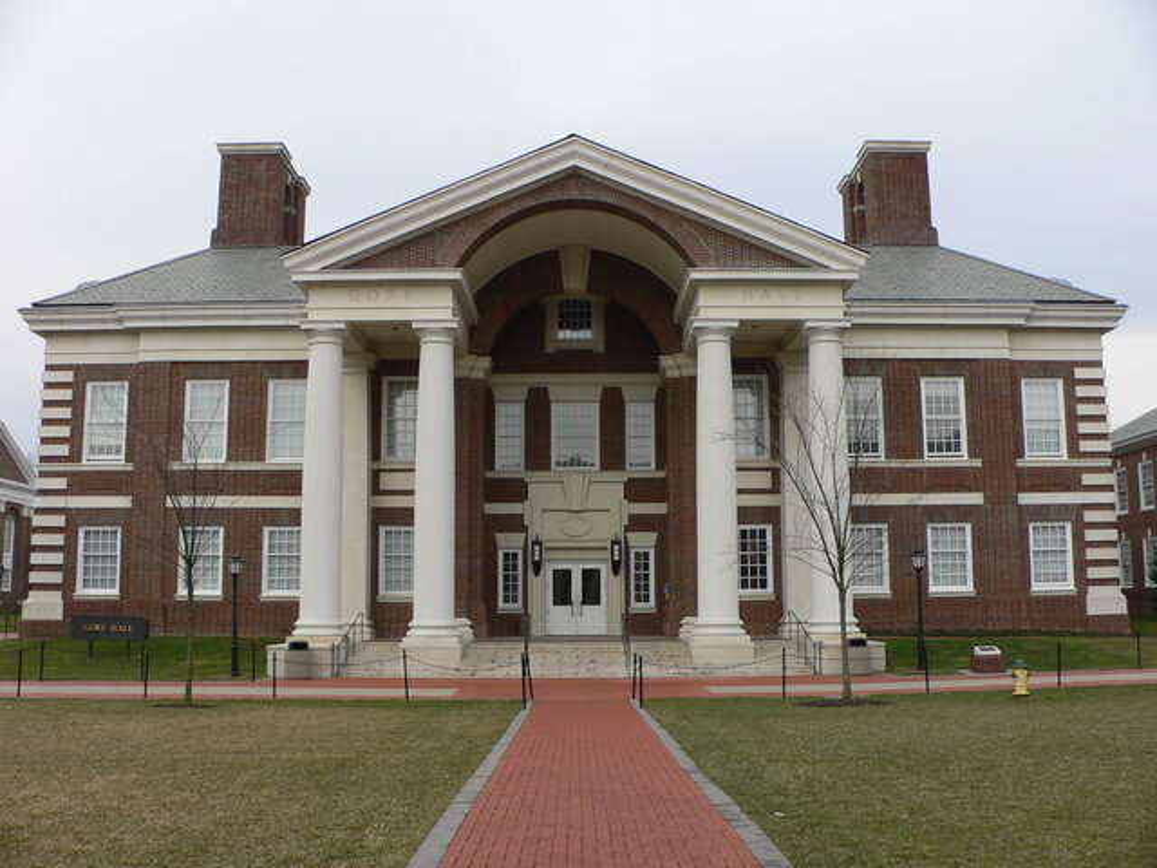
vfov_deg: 40.7
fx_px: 1170
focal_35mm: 35
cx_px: 578
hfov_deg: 52.6
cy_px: 434
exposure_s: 1/160
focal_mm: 4.6
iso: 80
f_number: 4
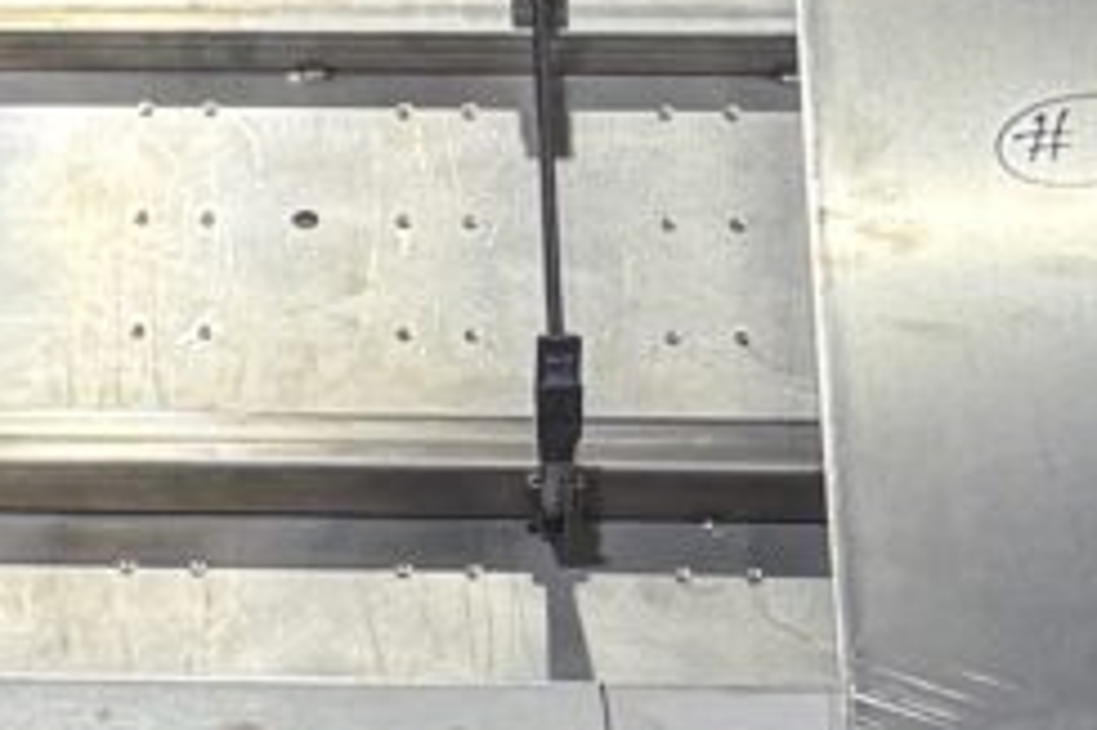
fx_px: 6364
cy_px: 296
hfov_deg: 9.7
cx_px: -291
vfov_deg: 6.6
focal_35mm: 209
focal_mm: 6.76
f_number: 1.78
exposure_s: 1/120
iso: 125
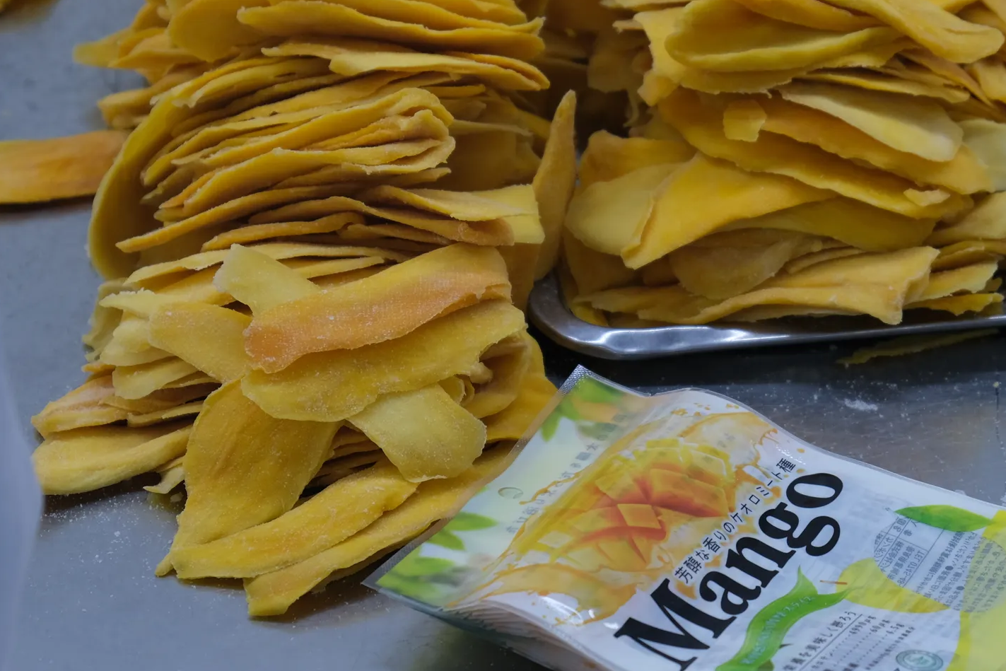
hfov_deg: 15.4
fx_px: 3717
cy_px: 291
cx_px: 612
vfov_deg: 10.3
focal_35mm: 133
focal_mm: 55
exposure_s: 1/180
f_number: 4
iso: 640
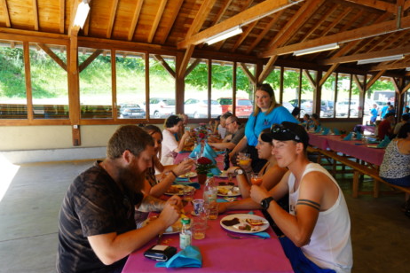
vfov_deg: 49.5
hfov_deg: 69.4
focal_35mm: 26
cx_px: 215
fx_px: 296
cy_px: 147
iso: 125
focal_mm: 16
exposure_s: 1/60
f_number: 4
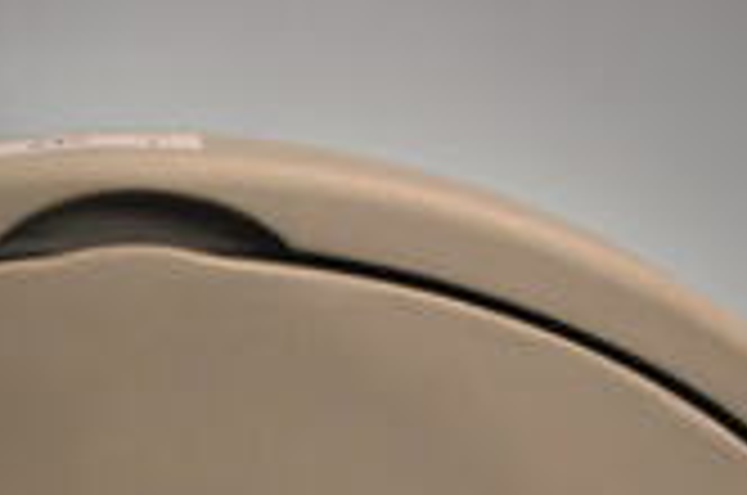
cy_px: 716
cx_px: 130
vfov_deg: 16.1
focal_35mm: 78
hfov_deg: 25.5
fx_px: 1615
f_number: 3.5
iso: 2800
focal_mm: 18
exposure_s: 1/125
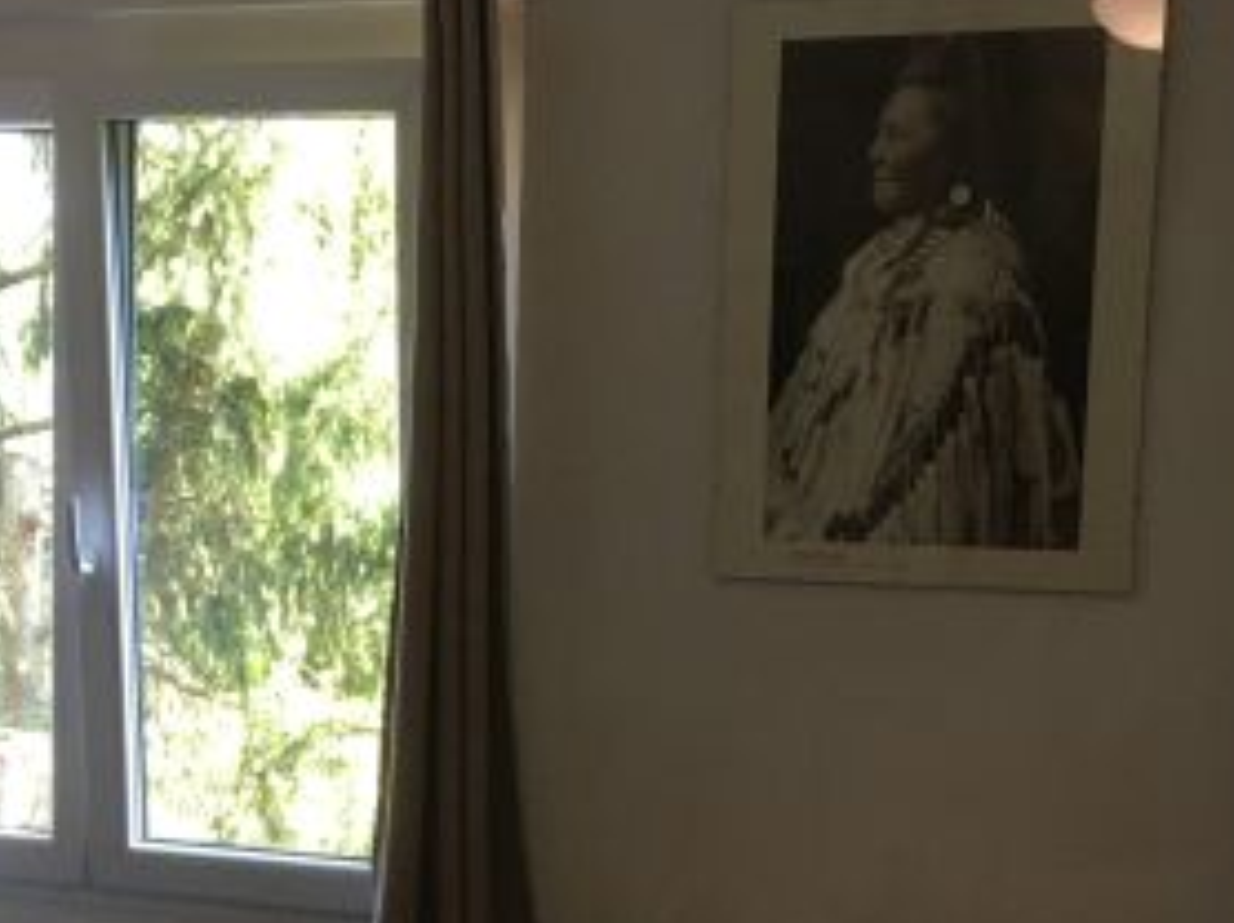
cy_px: 799
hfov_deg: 27.4
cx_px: 608
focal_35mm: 71
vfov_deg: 20.3
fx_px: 2529
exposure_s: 1/33
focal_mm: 4.15
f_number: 2.2
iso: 64
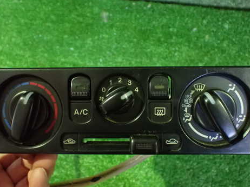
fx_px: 282
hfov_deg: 47.9
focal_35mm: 39
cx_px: 131
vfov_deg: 36.7
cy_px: 105
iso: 1600
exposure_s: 1/30
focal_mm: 5.4
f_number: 2.3
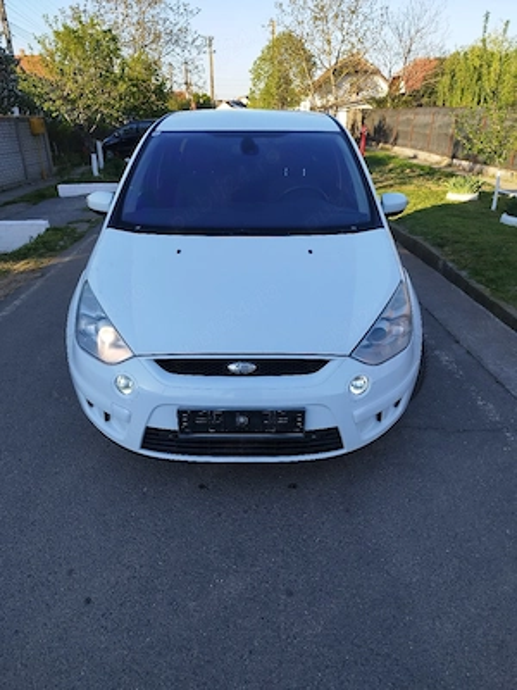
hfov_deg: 56.8
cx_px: 258
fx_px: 478
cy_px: 345
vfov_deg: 71.6
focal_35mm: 24
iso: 50
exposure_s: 1/312
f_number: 1.89
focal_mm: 5.89
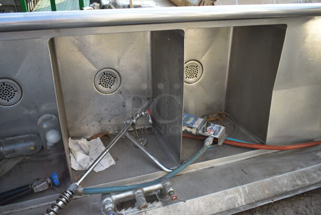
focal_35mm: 32
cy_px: 108
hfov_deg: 59.4
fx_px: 281
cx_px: 160
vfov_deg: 41.8
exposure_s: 1/125
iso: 125
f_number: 3.8
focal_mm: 21
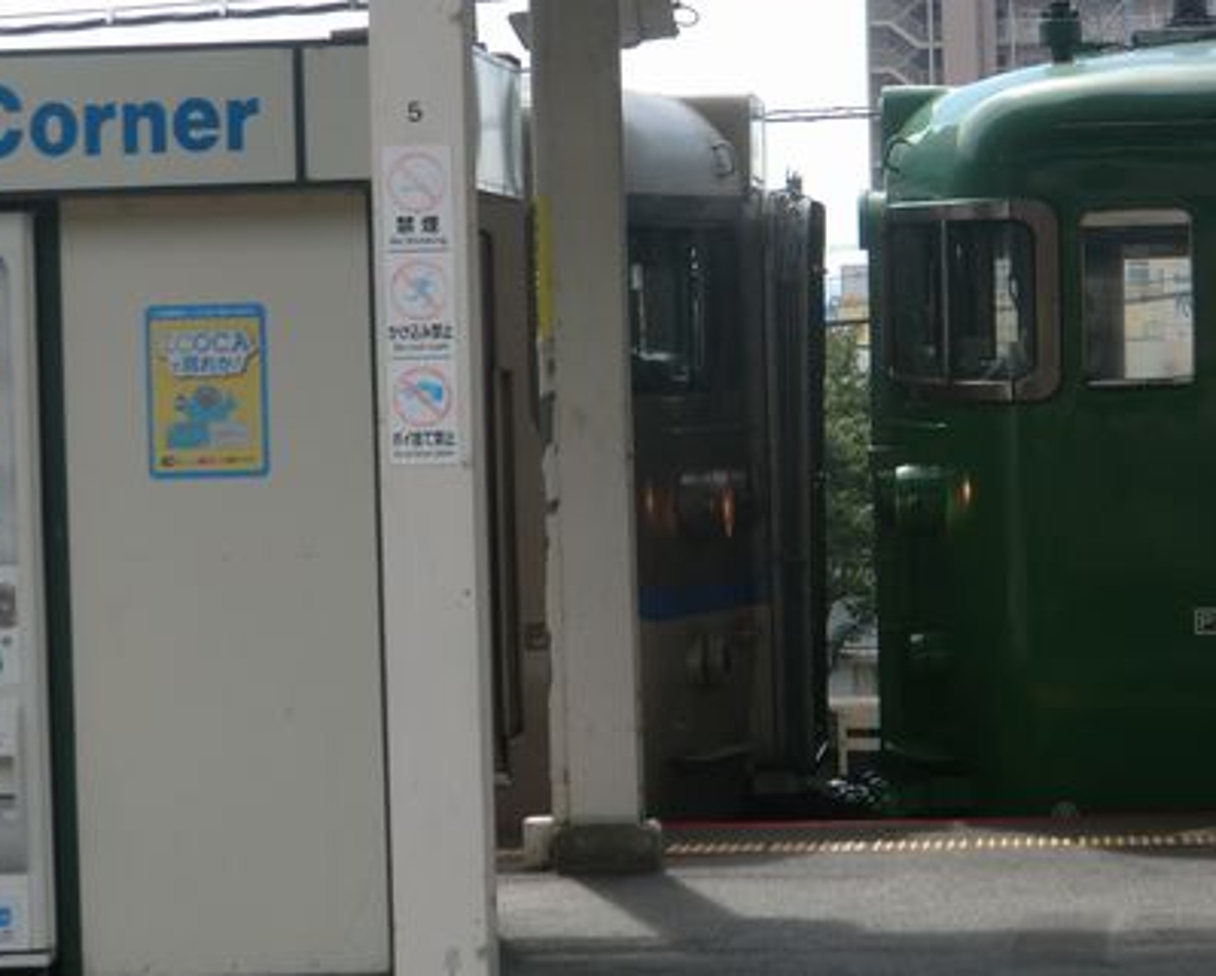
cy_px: 264
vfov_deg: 11.9
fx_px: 4683
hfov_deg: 14.8
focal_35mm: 130
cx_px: 777
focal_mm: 13.6
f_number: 4.6
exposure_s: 1/320
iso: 64
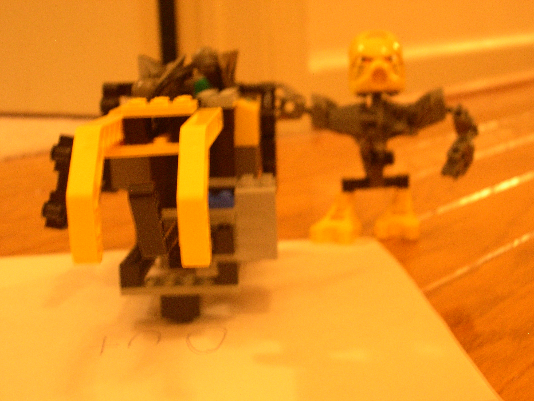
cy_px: 200
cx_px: 267
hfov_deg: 31.2
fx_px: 956
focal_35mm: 62
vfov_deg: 23.7
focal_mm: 13.2
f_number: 3.5
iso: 400
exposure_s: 1/3.8
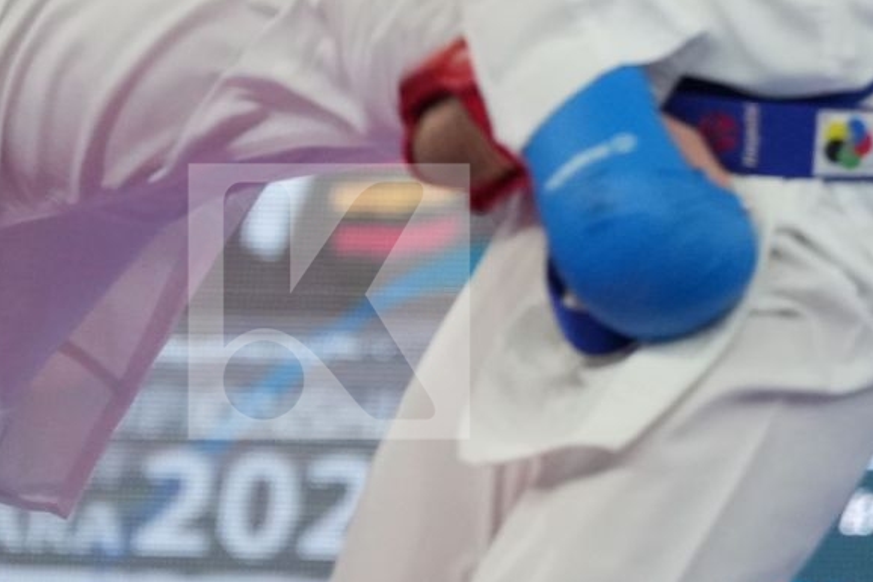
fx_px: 22642
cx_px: 329
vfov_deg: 1.5
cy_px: -236
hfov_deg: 2.2
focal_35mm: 934
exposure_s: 1/1000
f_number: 2.8
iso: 1600
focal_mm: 200
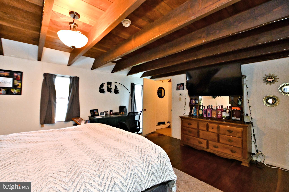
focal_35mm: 15
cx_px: 144
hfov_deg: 100.4
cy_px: 96
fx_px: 120
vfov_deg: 77.3
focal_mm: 10
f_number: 5
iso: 5000
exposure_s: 1/160
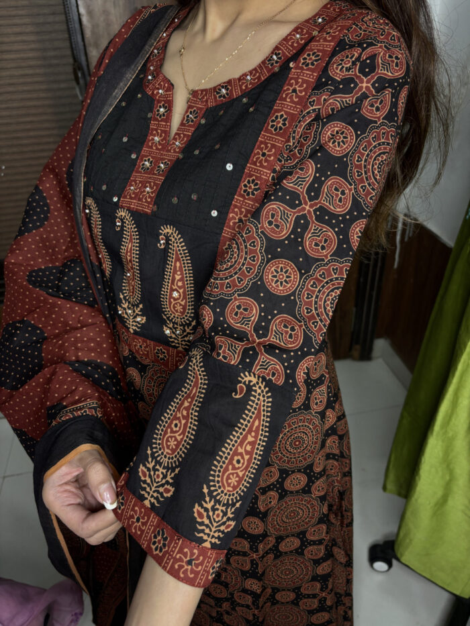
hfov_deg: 53.1
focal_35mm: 26
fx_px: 471
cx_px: 235
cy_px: 313
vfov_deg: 67.3
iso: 80
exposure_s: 1/50
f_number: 1.6
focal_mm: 5.96
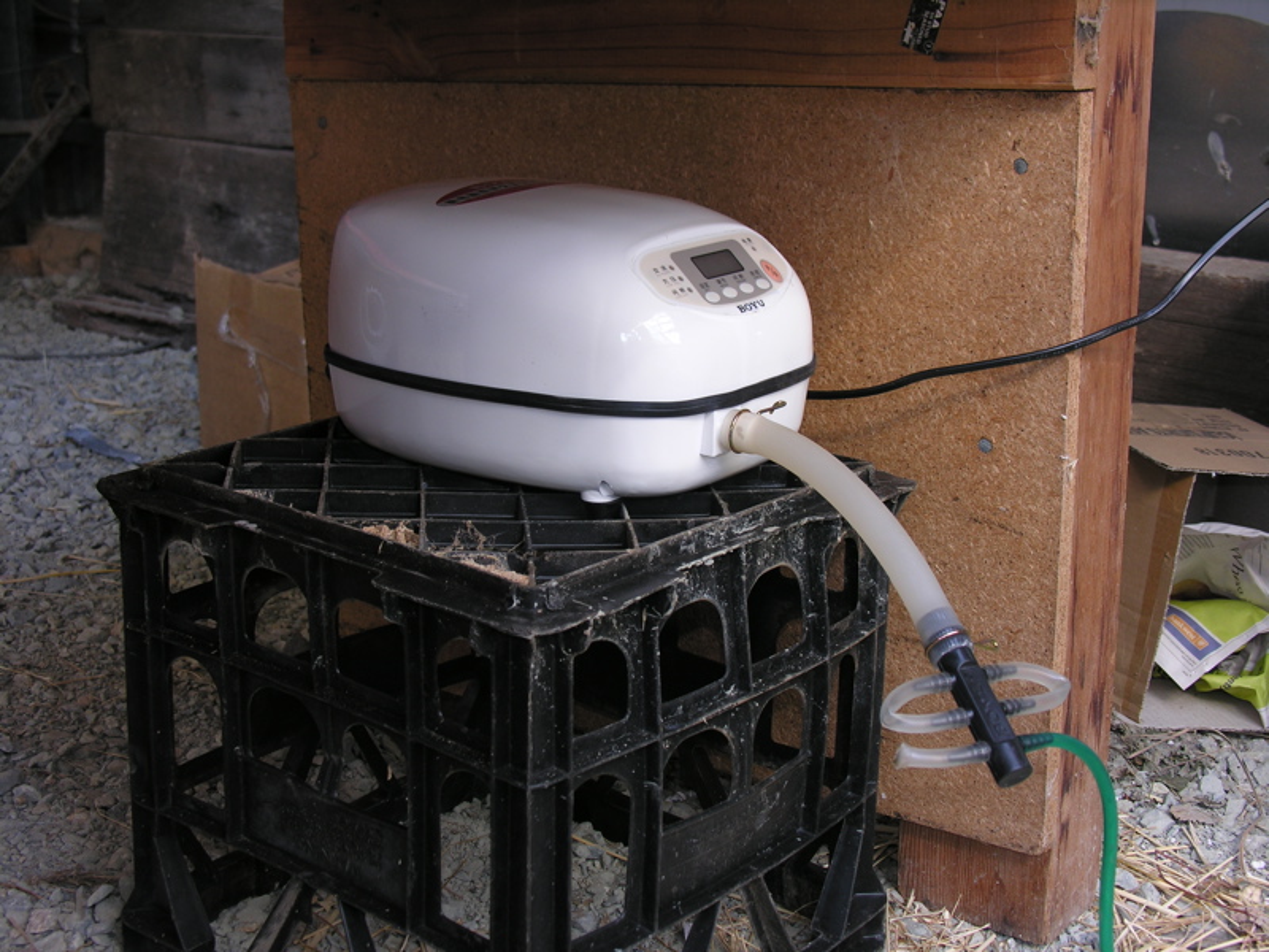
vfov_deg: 29.1
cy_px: 476
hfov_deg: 38.2
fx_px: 1833
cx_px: 634
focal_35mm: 50
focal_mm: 12.7
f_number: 3.1
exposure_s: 1/30
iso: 50
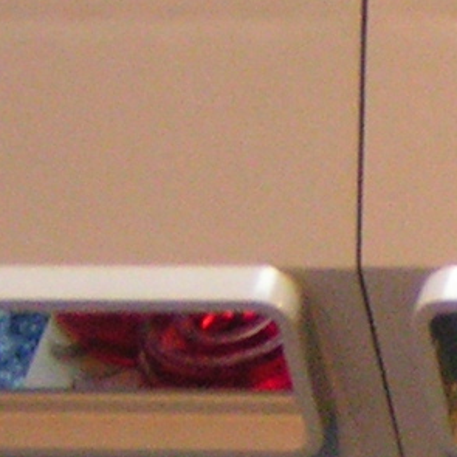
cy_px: 195
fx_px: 3480
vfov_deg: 7.5
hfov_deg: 6.8
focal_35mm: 233
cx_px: 1365
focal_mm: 5.8
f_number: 2.8
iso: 200
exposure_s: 1/6
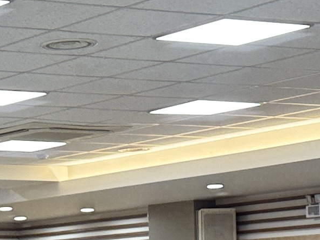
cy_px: 281
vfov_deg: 9.0
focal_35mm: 164
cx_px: -114
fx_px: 1517
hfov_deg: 11.7
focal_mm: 6.76
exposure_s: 1/120
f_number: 1.78
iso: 160
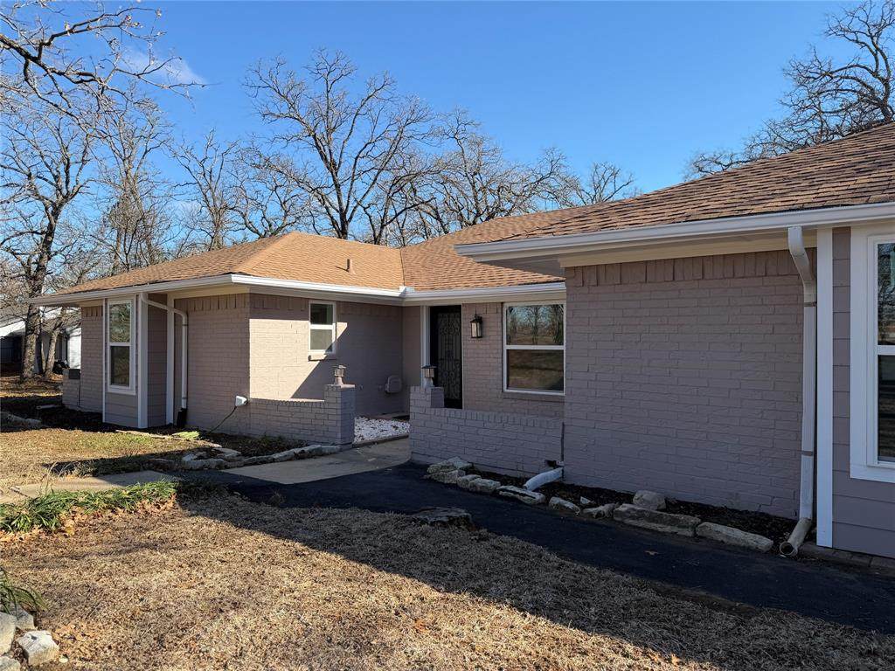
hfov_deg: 71.6
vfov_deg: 56.8
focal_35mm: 24
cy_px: 336
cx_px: 448
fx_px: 621
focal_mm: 6.76
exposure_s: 1/2110
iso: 80
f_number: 1.78
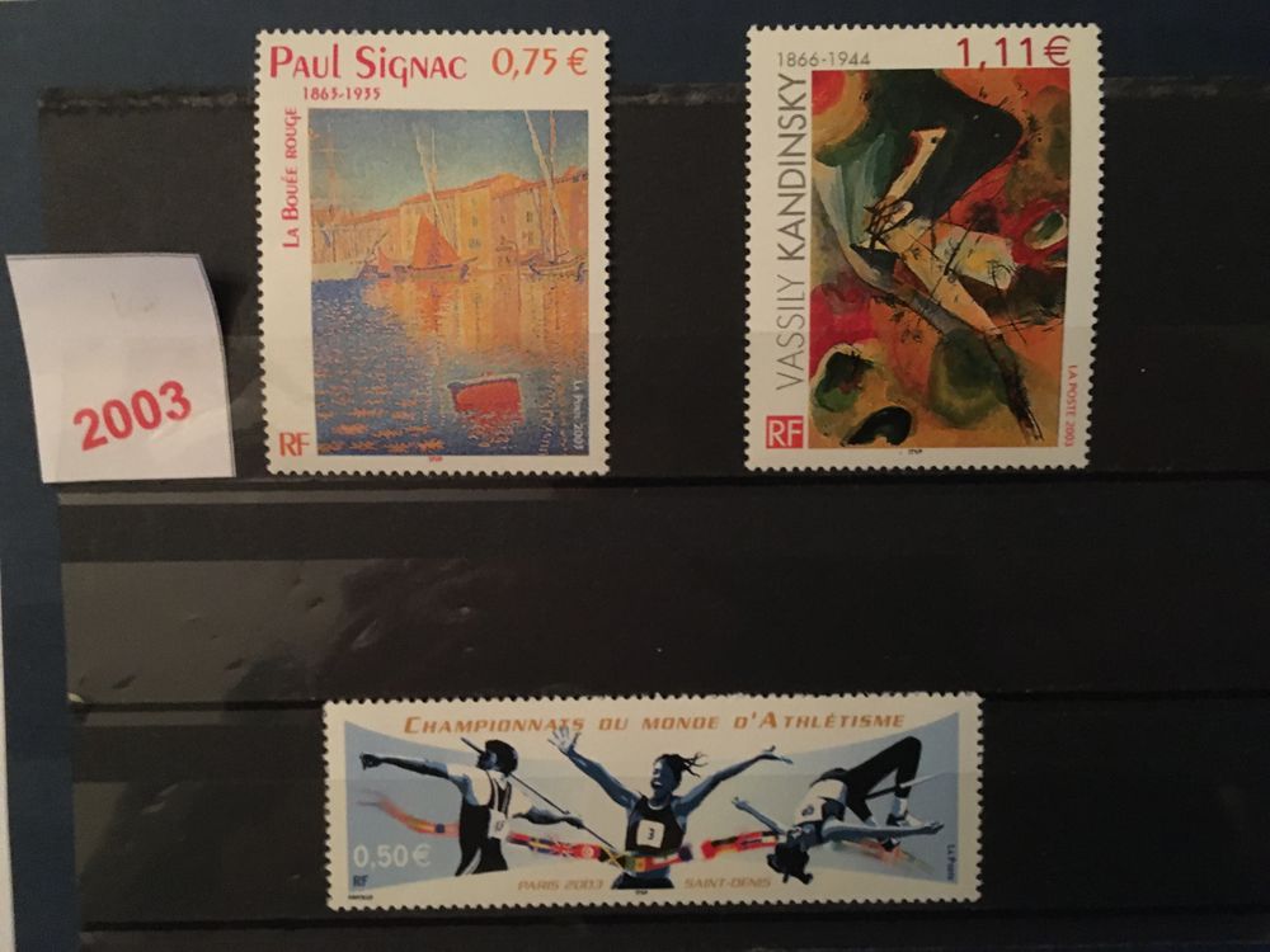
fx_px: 1064
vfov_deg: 48.2
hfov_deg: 61.7
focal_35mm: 29
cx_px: 635
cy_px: 476
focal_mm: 4.15
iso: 500
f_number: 2.2
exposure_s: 1/17
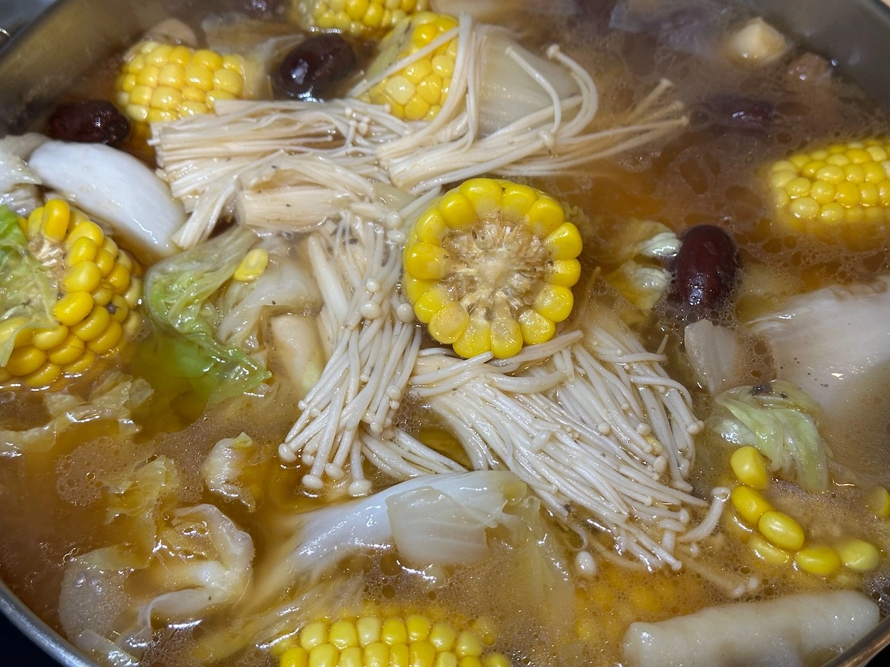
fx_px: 1260
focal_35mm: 49
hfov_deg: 38.9
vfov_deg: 29.7
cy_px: 328
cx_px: 454
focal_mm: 6.9
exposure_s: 1/64
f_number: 1.8
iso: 80
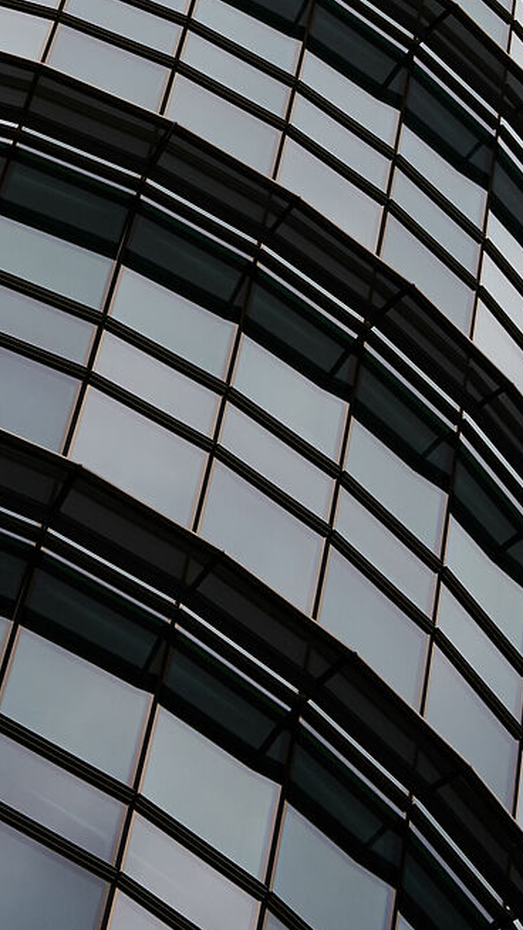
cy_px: -677
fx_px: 4732
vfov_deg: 10.6
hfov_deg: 6.2
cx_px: -323
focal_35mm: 192
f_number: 5
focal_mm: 50
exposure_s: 1/400
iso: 100
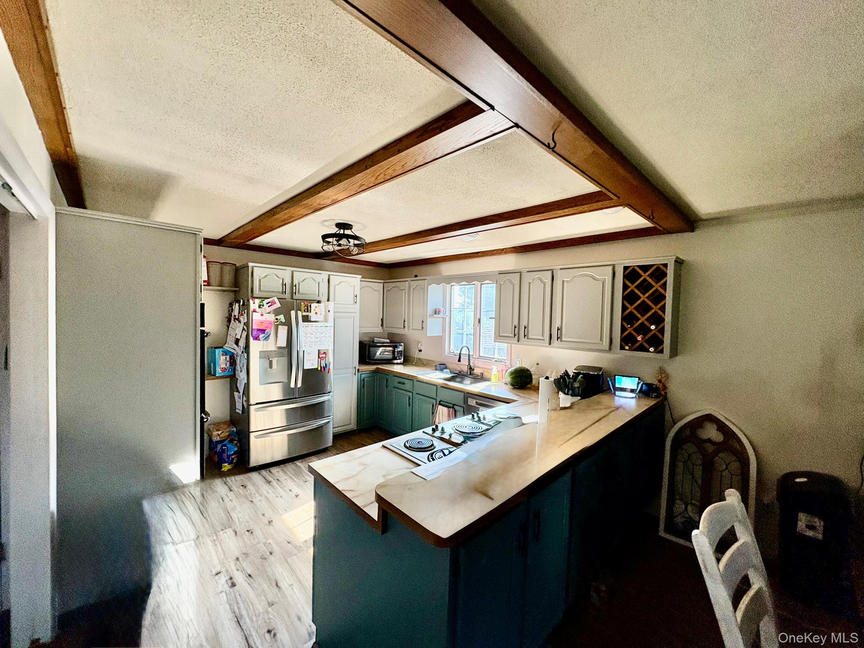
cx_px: 432
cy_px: 324
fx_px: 349
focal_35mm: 14
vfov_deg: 85.7
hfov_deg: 102.1
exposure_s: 1/78
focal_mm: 2.22
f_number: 2.2
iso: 250
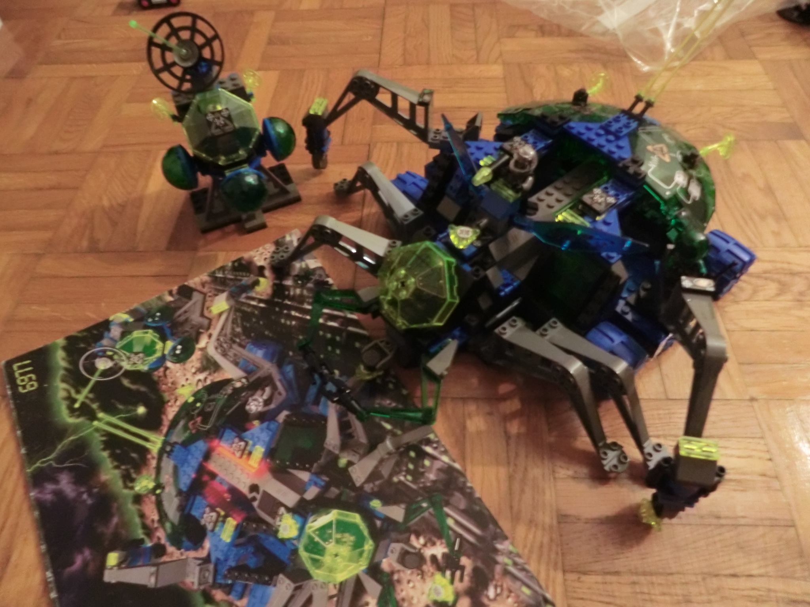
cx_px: 405
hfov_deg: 71.6
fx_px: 562
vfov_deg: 56.8
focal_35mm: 24
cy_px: 304
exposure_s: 1/5
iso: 800
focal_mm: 4.3
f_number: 3.2
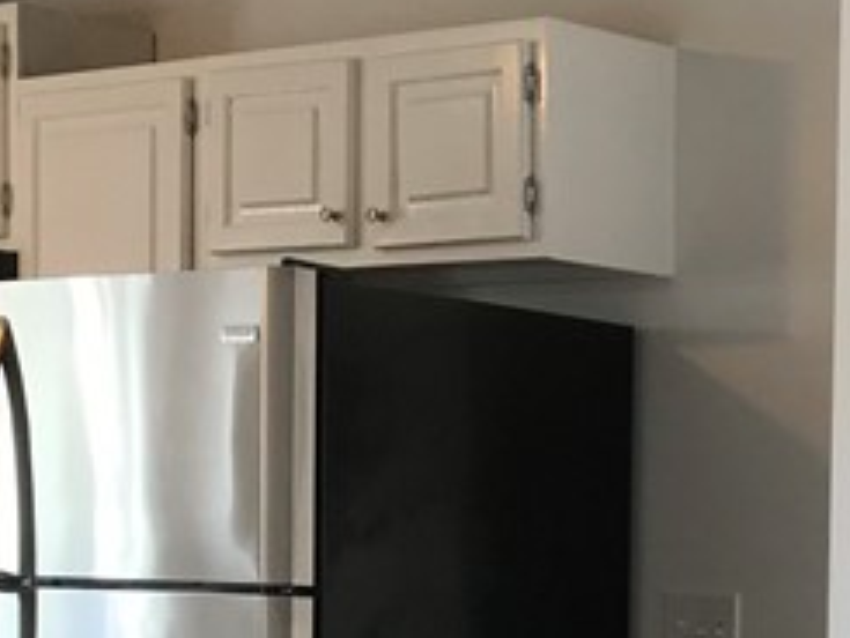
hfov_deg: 15.8
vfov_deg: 12.2
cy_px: 898
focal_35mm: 117
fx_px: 2874
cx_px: 1183
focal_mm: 3.99
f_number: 1.8
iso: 20
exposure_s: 1/40
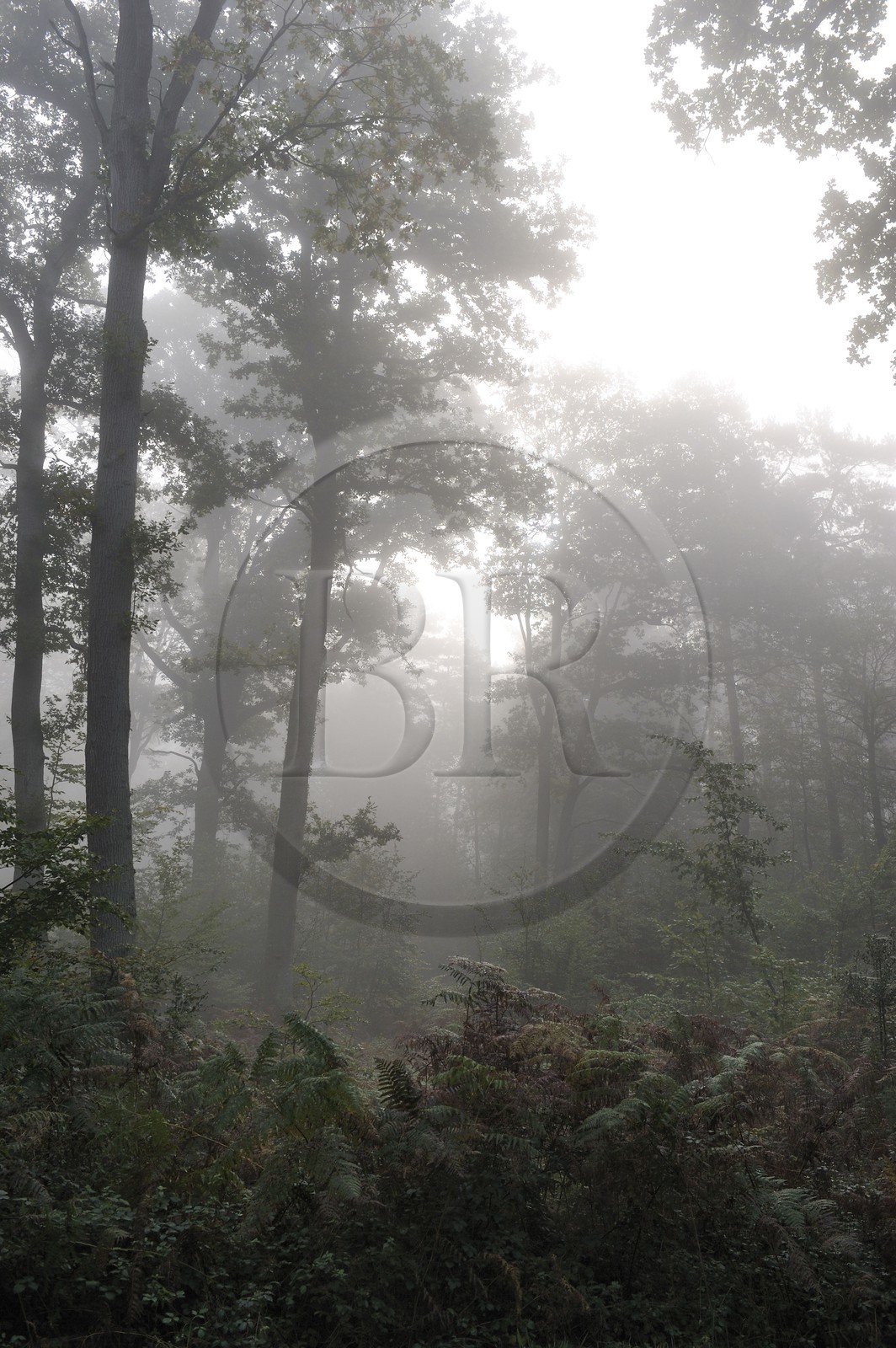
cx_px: 448
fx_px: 1645
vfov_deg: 44.5
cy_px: 674
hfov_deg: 30.5
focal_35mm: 44
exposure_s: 1/125
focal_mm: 44
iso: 200
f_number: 9
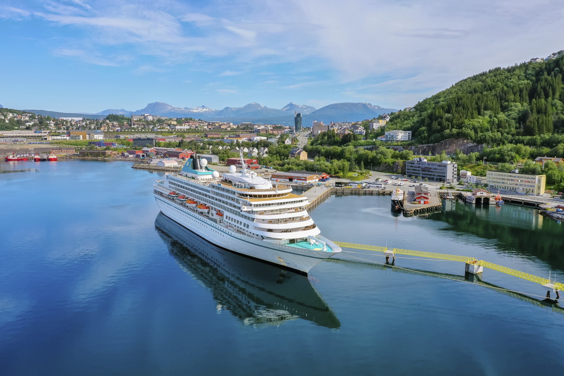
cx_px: 282
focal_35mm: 28
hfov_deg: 65.5
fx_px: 439
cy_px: 188
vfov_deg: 46.4
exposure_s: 1/500
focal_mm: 10.26
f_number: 5.6
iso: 100
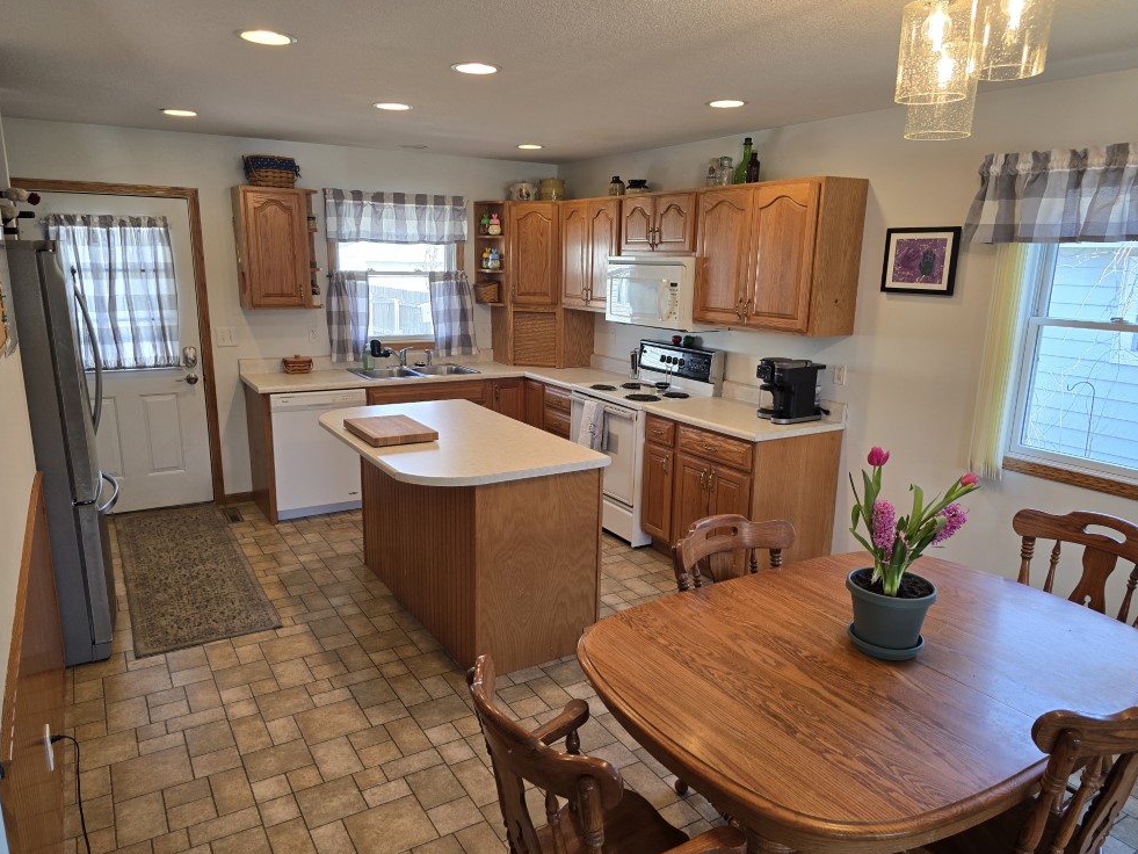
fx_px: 789
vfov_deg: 56.8
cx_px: 571
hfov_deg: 71.6
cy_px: 439
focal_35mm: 24
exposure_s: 1/120
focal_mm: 6.3
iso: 100
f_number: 1.7
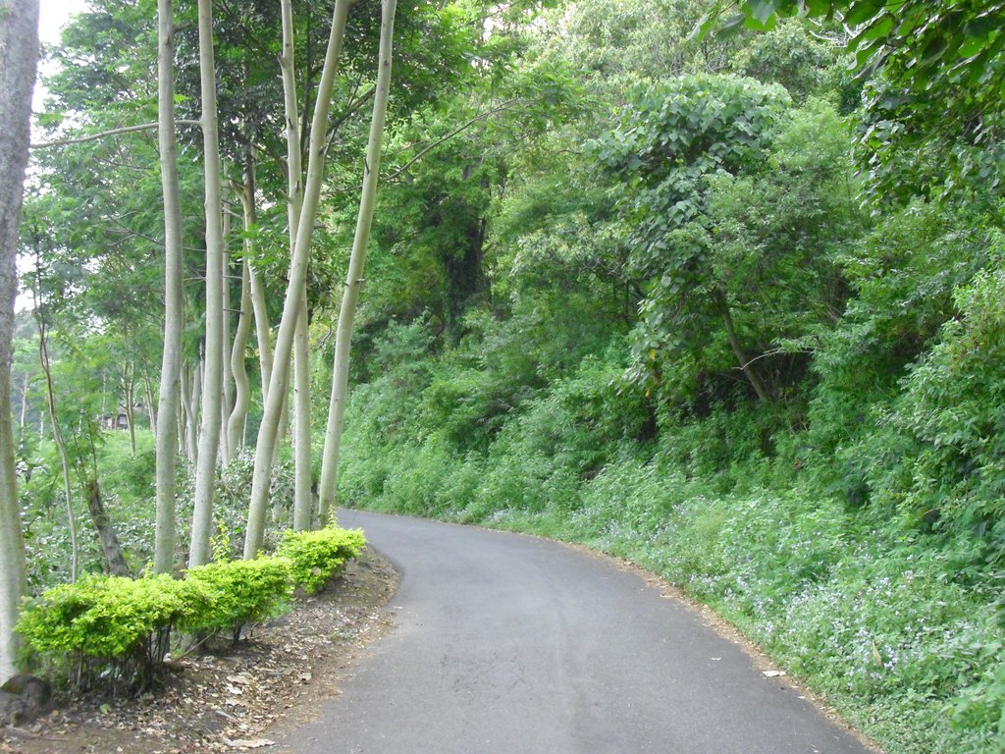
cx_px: 502
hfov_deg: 41.2
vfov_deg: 31.5
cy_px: 377
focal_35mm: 46
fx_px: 1336
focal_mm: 7.6
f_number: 3.1
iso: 400
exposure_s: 1/100
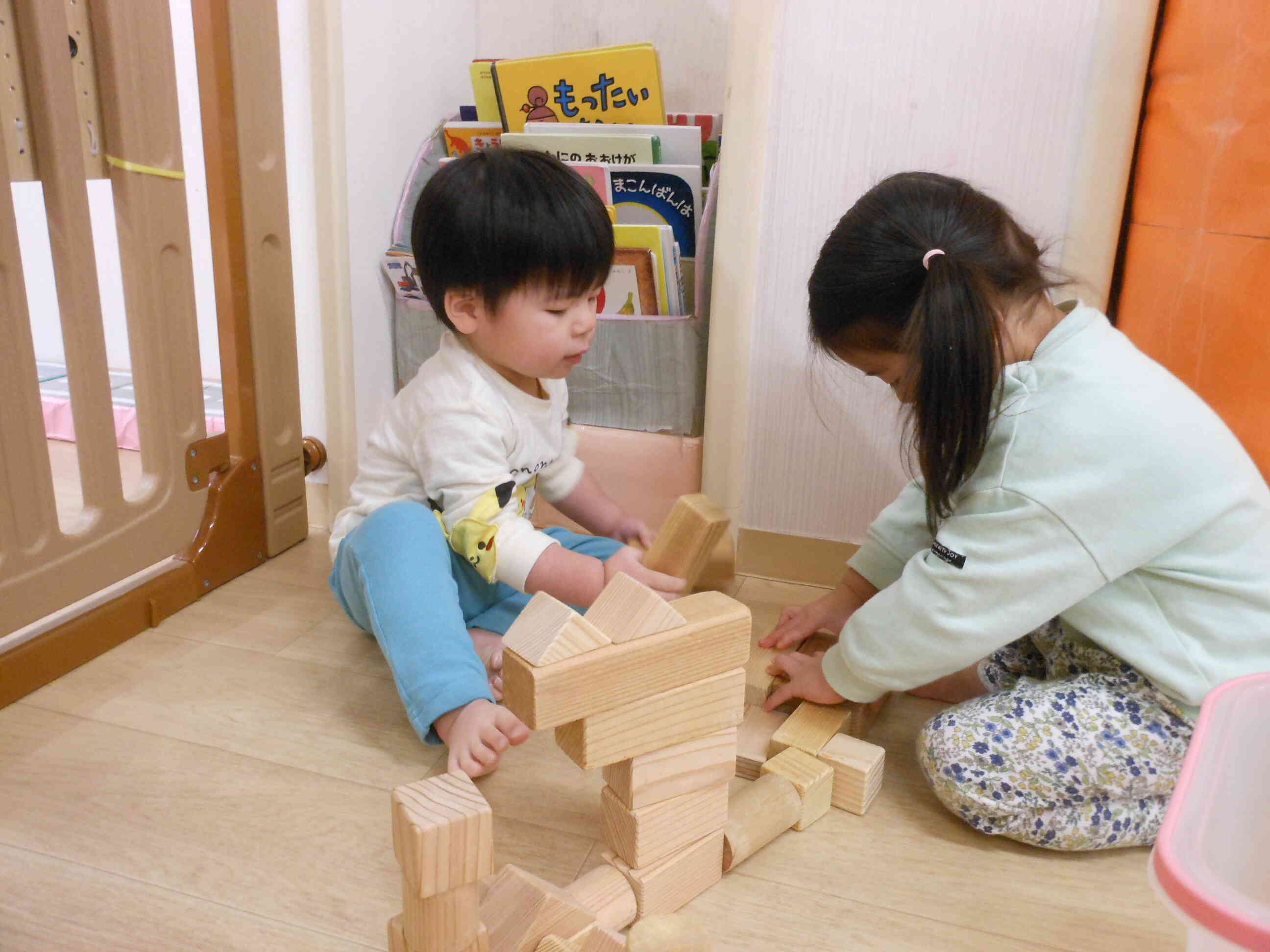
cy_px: 476
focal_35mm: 28
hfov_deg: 63.4
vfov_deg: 49.7
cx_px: 635
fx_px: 1027
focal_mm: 5
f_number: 3.7
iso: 400
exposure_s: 1/30
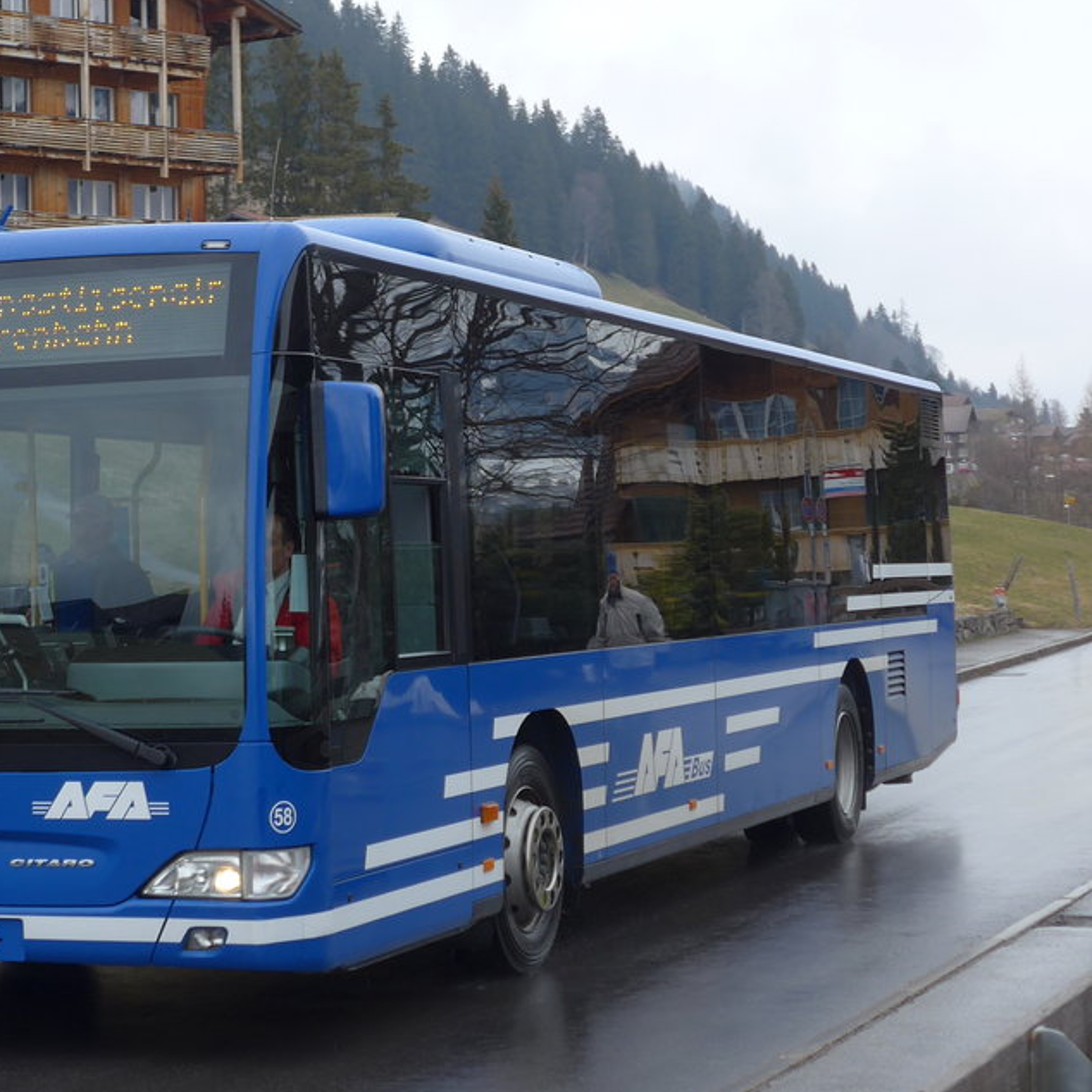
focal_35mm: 87
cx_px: 196
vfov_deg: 19.9
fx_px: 3105
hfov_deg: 19.7
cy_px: 474
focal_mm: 10.7
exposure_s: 1/320
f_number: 3.3
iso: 80
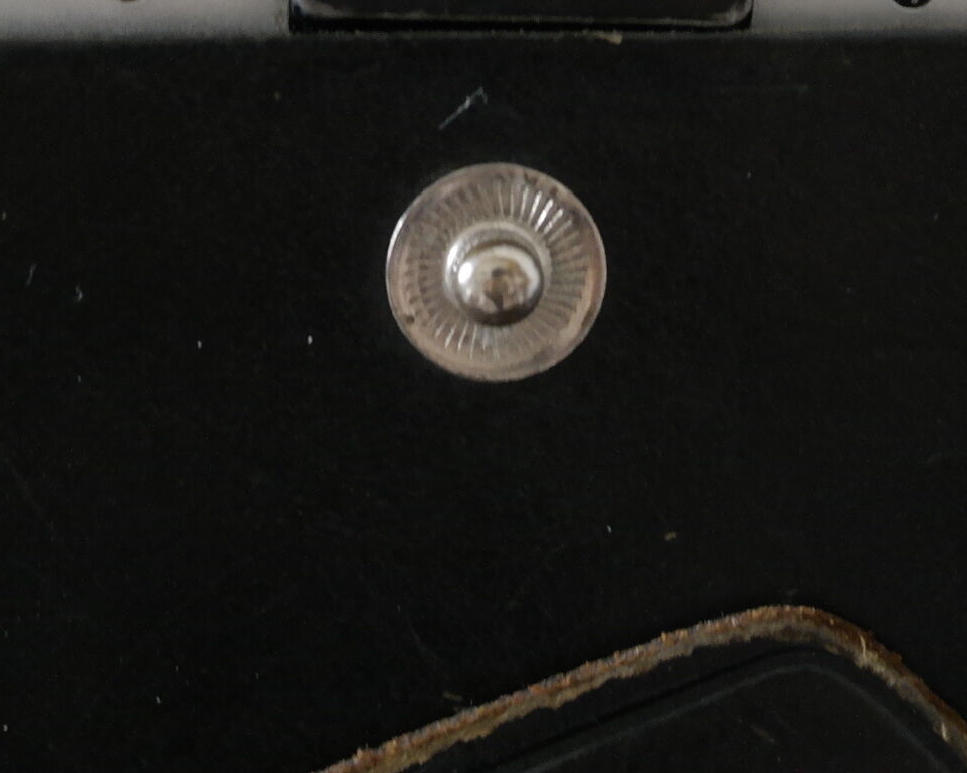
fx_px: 4064
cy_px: -160
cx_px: 588
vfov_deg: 10.7
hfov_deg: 13.6
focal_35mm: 142
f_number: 4.5
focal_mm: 32
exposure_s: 1/60
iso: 800
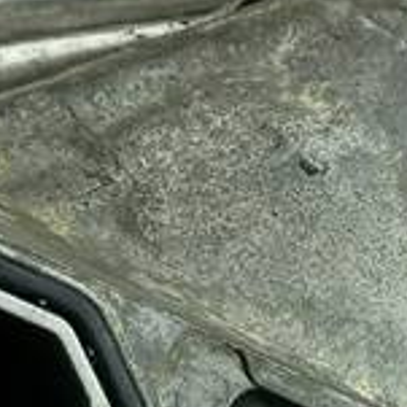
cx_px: 313
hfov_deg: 11.6
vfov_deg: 11.6
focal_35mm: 150
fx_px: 1995
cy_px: 191
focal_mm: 4.6
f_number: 1.8
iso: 64
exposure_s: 1/50
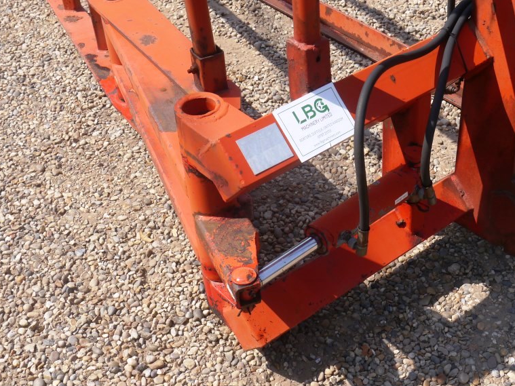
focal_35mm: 54
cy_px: 217
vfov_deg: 27.0
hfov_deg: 35.4
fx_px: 803
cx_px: 305
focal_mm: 20
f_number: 7.1
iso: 160
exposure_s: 1/320
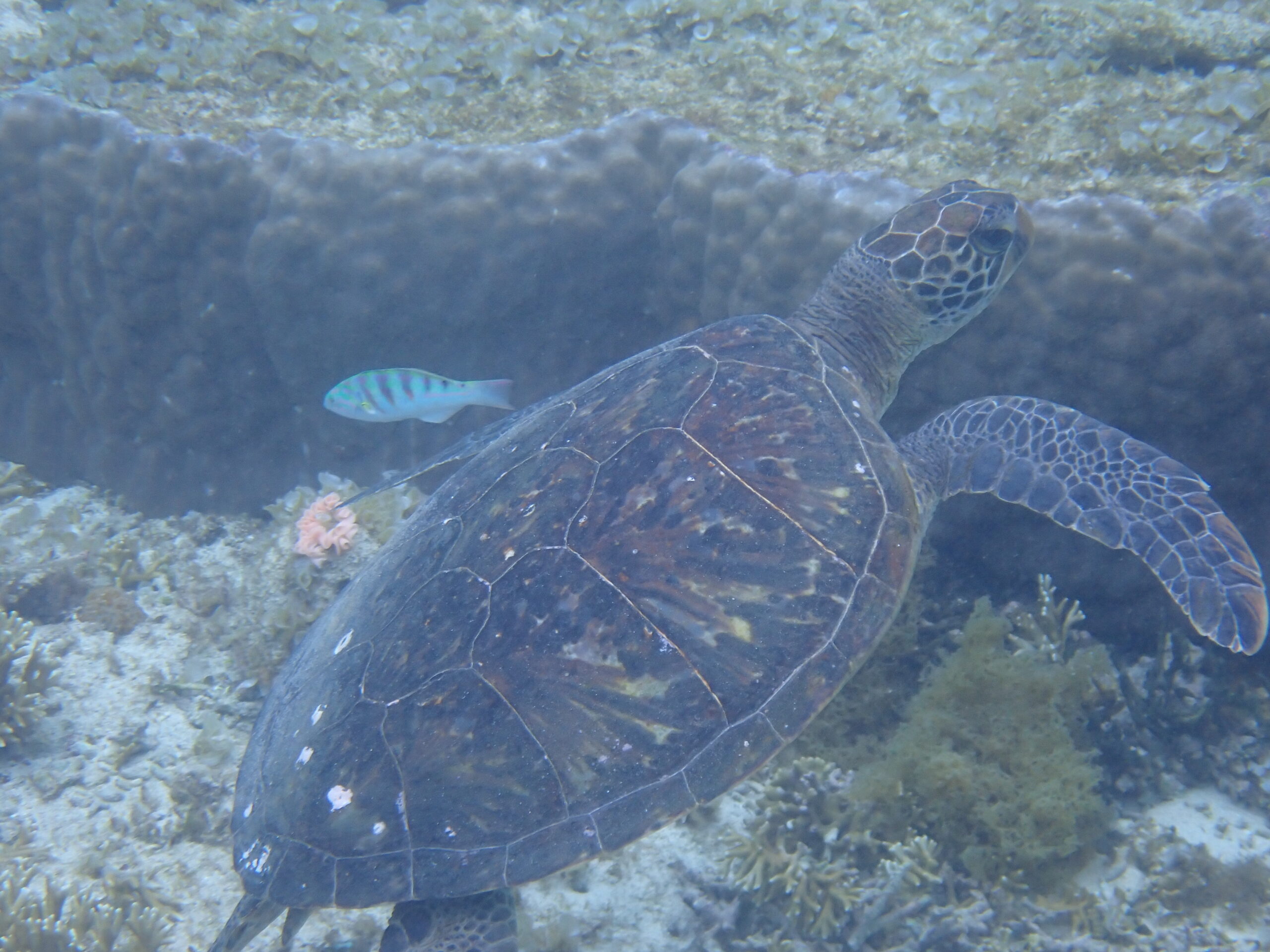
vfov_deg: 14.8
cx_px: 635
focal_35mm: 100
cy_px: 476
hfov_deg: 19.6
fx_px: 3669
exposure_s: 1/160
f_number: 4.9
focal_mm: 18
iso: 200
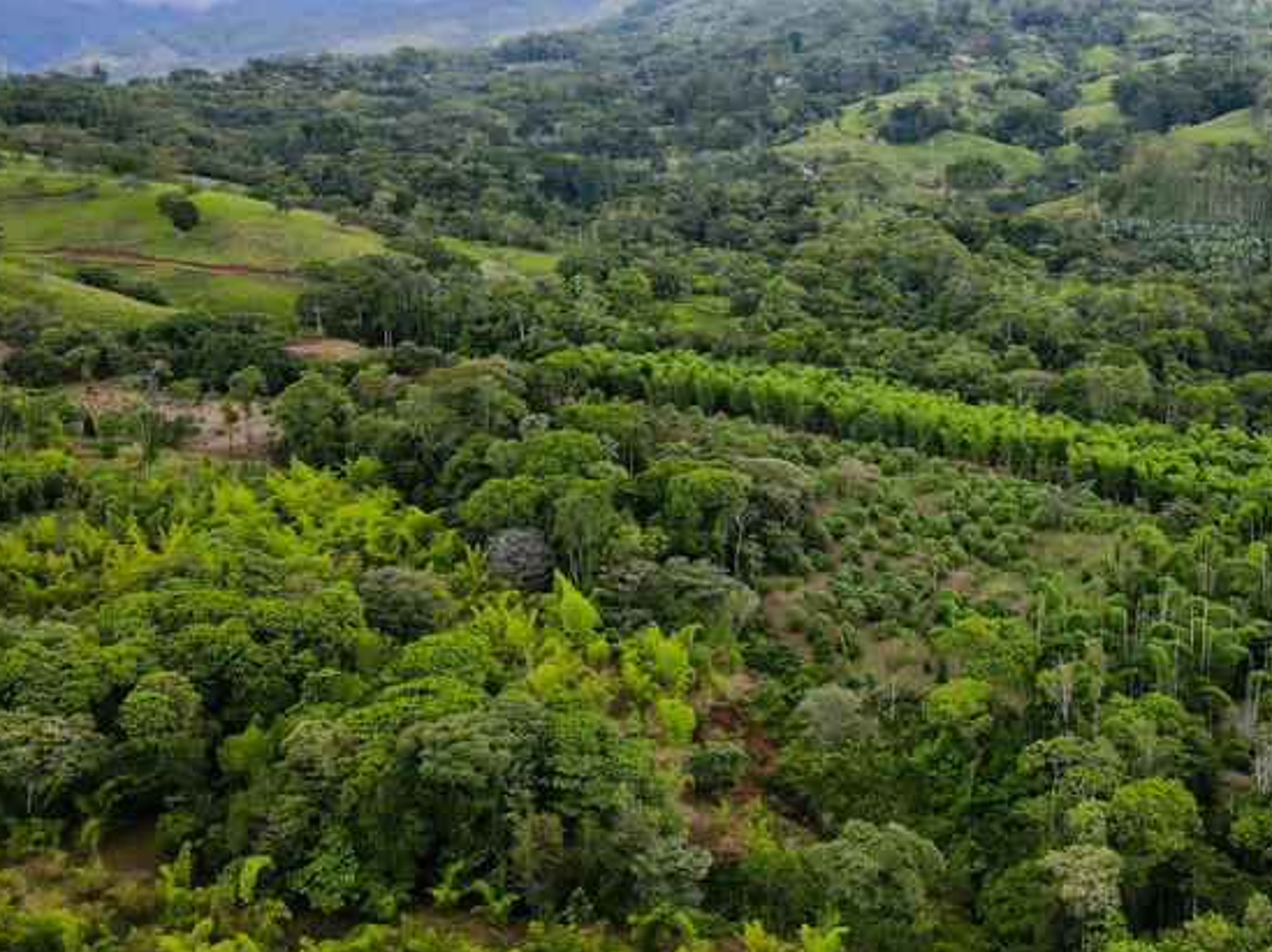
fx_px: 1285
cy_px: 433
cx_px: 841
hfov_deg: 51.7
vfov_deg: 40.6
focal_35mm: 35
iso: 110
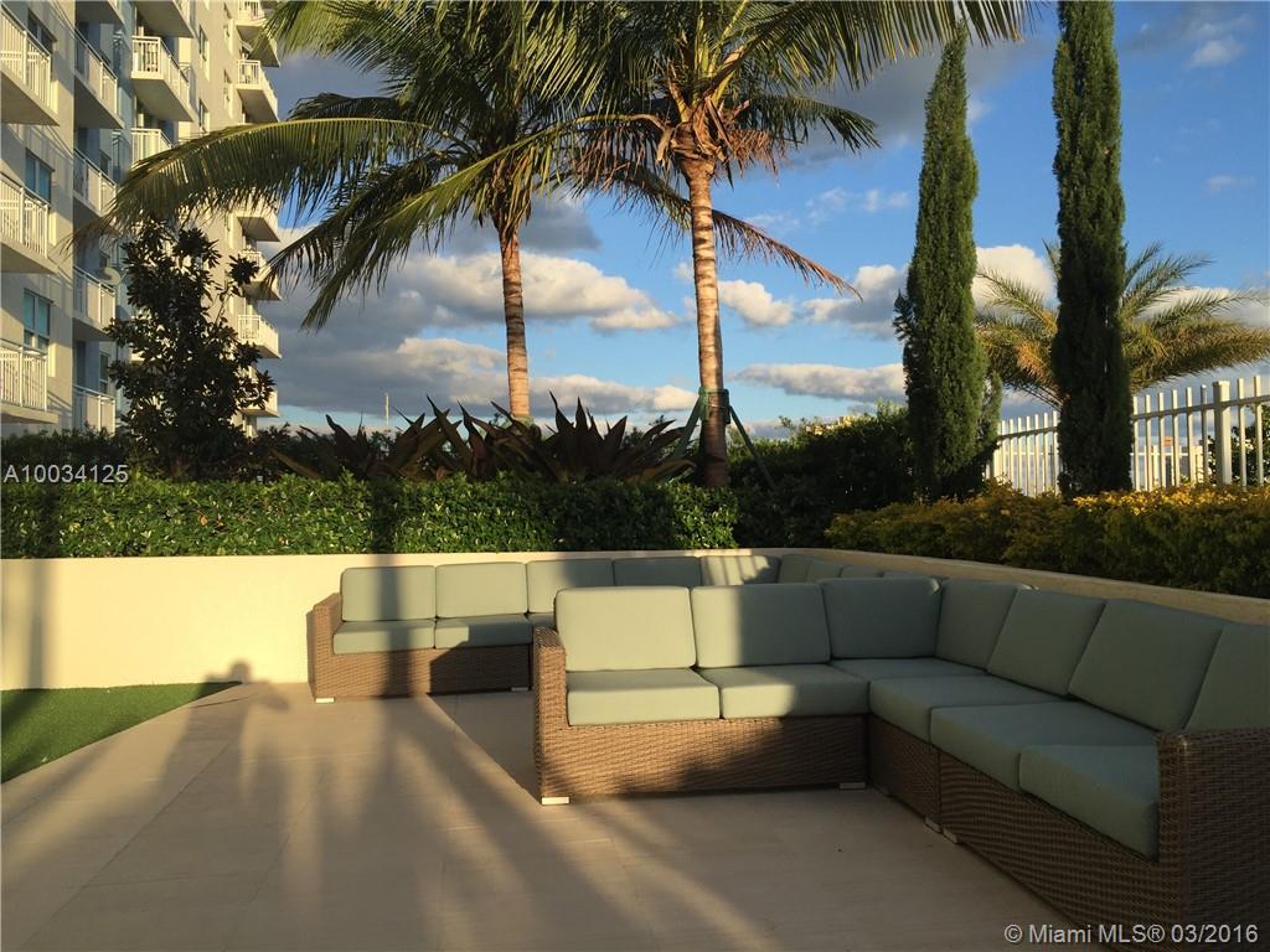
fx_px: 1064
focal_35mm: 29
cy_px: 476
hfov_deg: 61.7
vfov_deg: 48.2
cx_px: 635
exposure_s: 1/1364
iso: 32
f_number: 2.2
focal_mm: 4.15
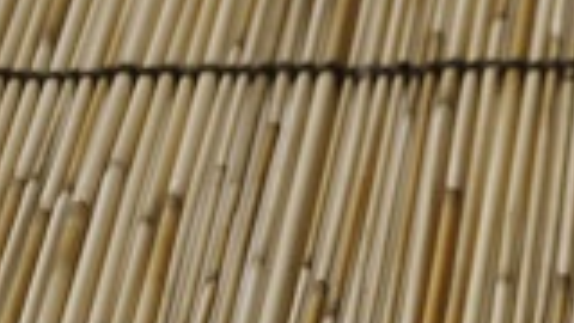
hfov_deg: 10.0
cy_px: 90
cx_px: 1069
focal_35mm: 202
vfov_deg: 6.0
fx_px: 3074
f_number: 4.8
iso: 720
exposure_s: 1/60
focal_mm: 32
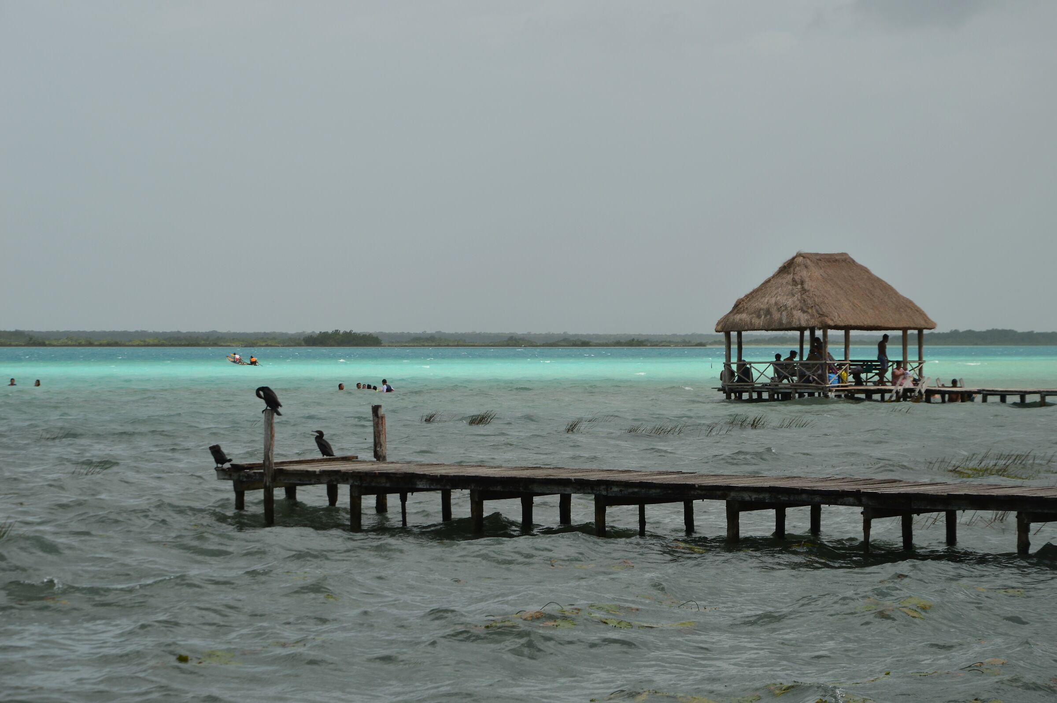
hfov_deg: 21.9
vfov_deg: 14.7
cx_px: 528
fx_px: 2728
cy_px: 352
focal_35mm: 93
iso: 100
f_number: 7.1
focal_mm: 62
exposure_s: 1/400
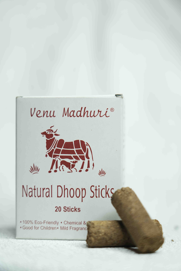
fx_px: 679
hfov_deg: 15.2
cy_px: 136
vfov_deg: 22.6
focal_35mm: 90
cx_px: 90
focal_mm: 90
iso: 250
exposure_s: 1/100
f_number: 4
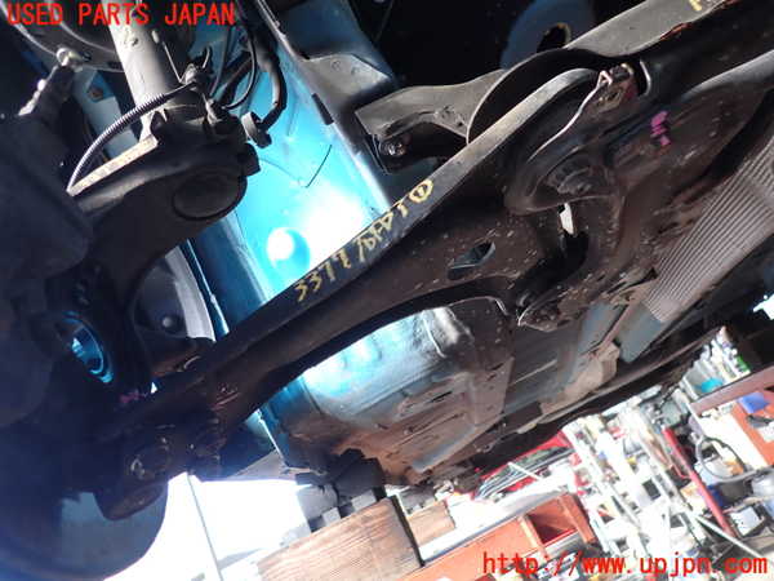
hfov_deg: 69.4
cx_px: 387
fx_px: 559
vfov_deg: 54.9
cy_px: 290
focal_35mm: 25
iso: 100
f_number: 2
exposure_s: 1/80
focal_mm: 4.5
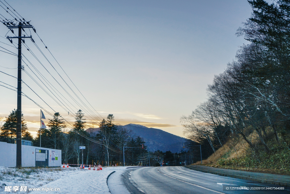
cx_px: 145
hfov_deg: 51.9
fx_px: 298
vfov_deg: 36.0
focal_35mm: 37
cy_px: 97
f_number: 9
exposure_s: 1/200
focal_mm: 37
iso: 400
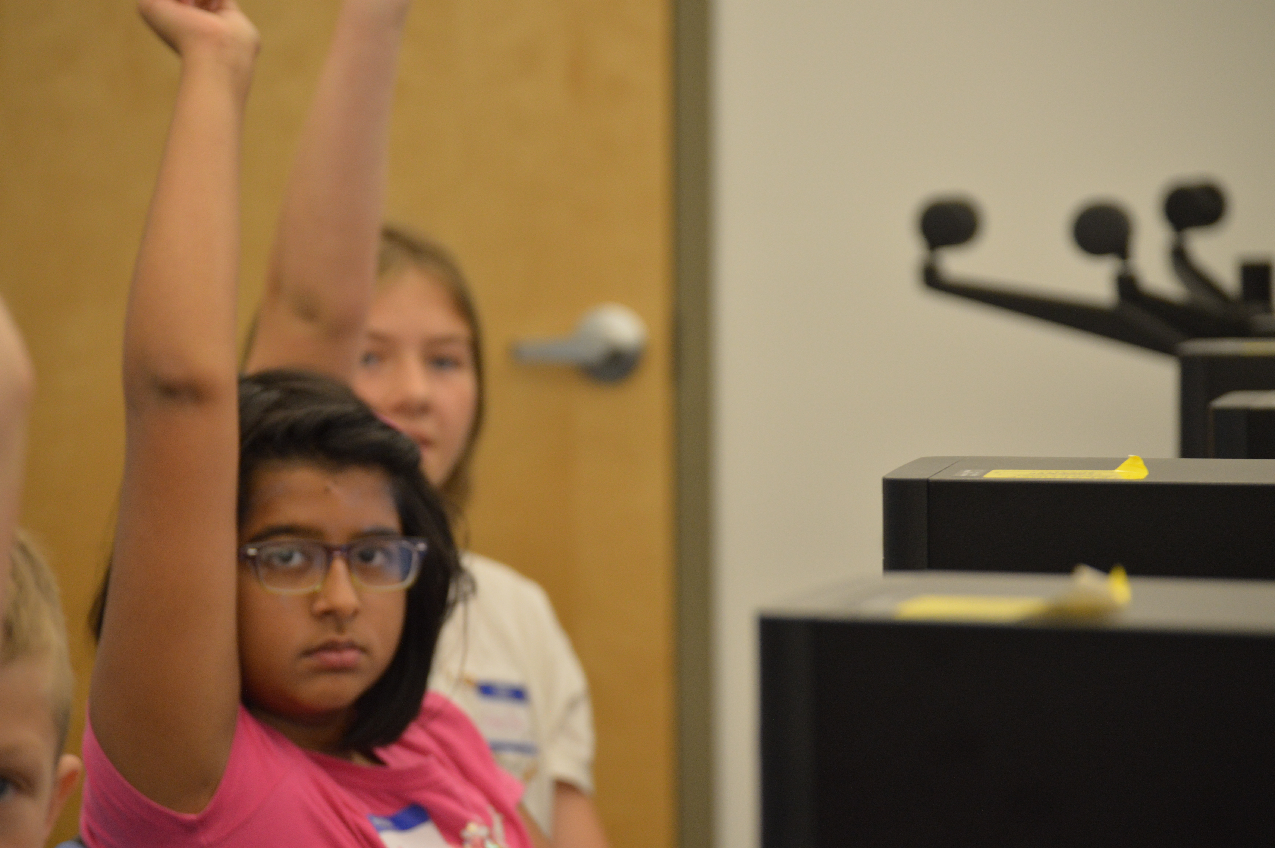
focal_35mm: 129
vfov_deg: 10.7
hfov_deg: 16.0
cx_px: 634
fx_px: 4547
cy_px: 423
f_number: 4.5
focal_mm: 85
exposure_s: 1/125
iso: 720
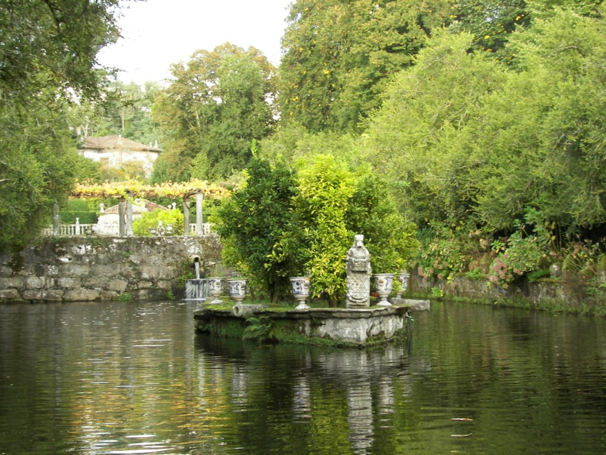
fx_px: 1243
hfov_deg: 27.4
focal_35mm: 71
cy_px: 228
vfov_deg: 20.7
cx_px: 303
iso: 50
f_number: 2.8
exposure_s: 1/40
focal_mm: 11.7
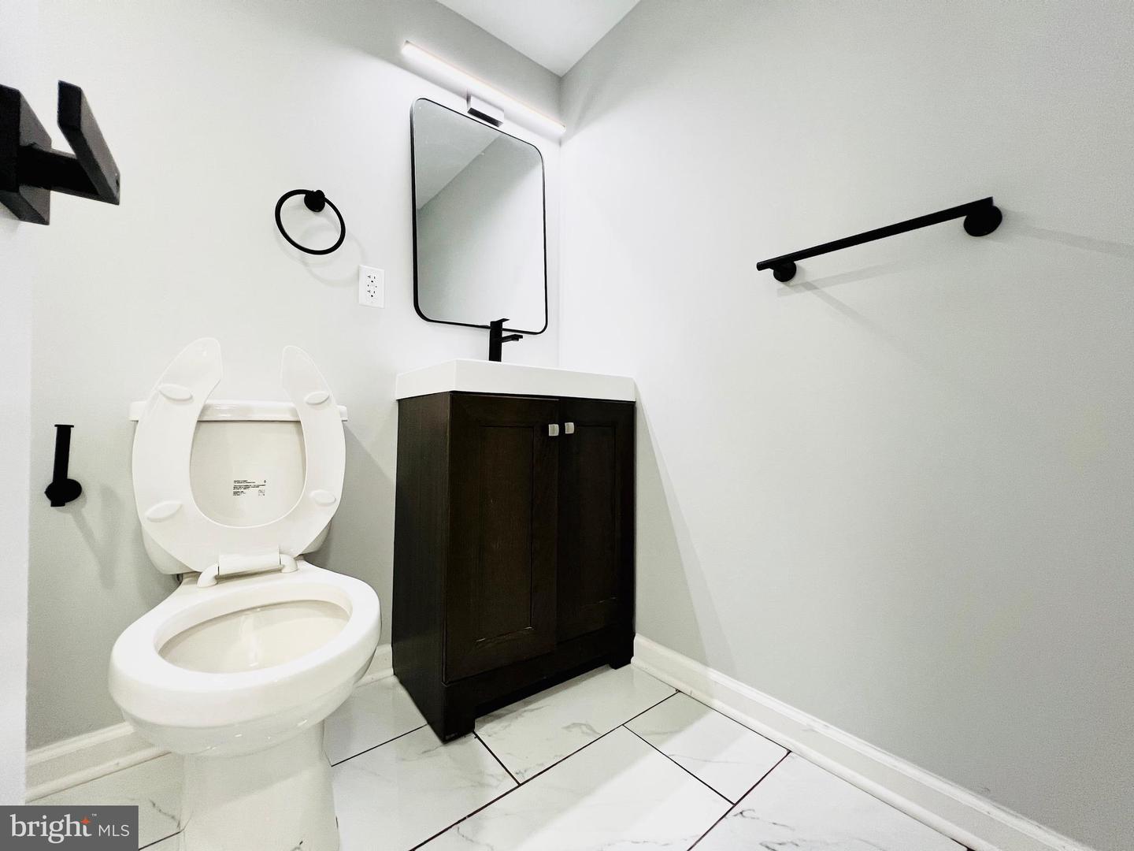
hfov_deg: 106.2
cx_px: 567
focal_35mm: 13
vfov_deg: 89.9
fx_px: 426
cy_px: 426
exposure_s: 1/120
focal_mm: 1.57
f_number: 1.8
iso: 200
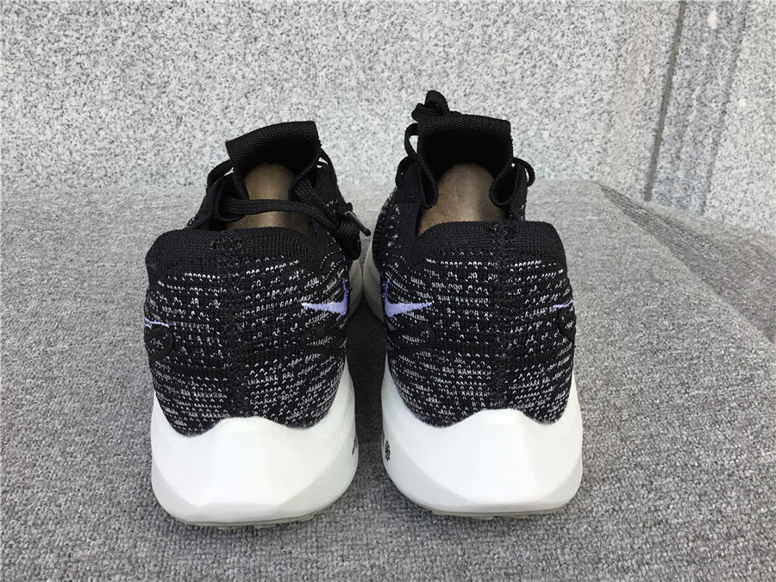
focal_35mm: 31
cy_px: 291
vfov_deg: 45.4
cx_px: 388
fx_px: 695
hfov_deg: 58.4
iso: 25
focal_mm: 3.3
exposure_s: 1/128
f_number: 2.4
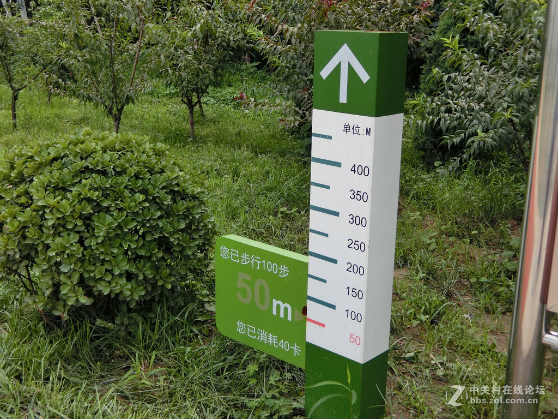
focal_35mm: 43
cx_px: 279
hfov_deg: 43.9
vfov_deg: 33.6
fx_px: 693
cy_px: 210
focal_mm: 7.6
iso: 80
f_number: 4.2
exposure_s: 1/320
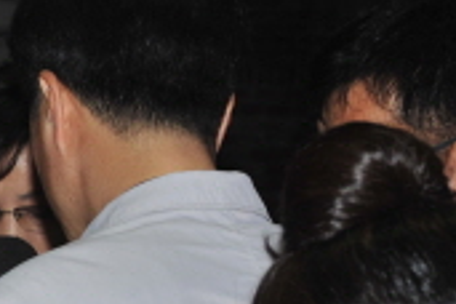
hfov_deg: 9.1
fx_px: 2774
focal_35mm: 219
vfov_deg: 6.2
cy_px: 335
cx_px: -317
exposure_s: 1/60
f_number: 7.1
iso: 200
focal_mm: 52
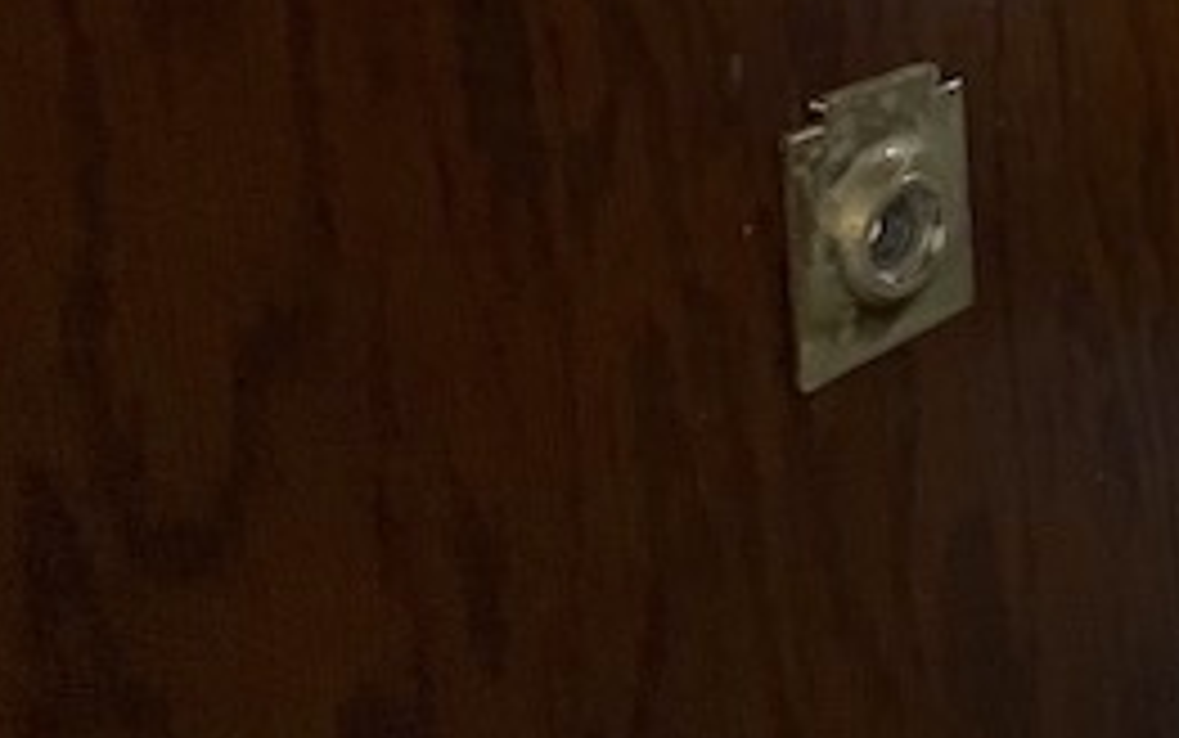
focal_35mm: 42
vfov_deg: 25.2
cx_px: 1570
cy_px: -288
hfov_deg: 33.1
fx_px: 1350
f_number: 1.8
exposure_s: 1/60
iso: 125
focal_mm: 1.57
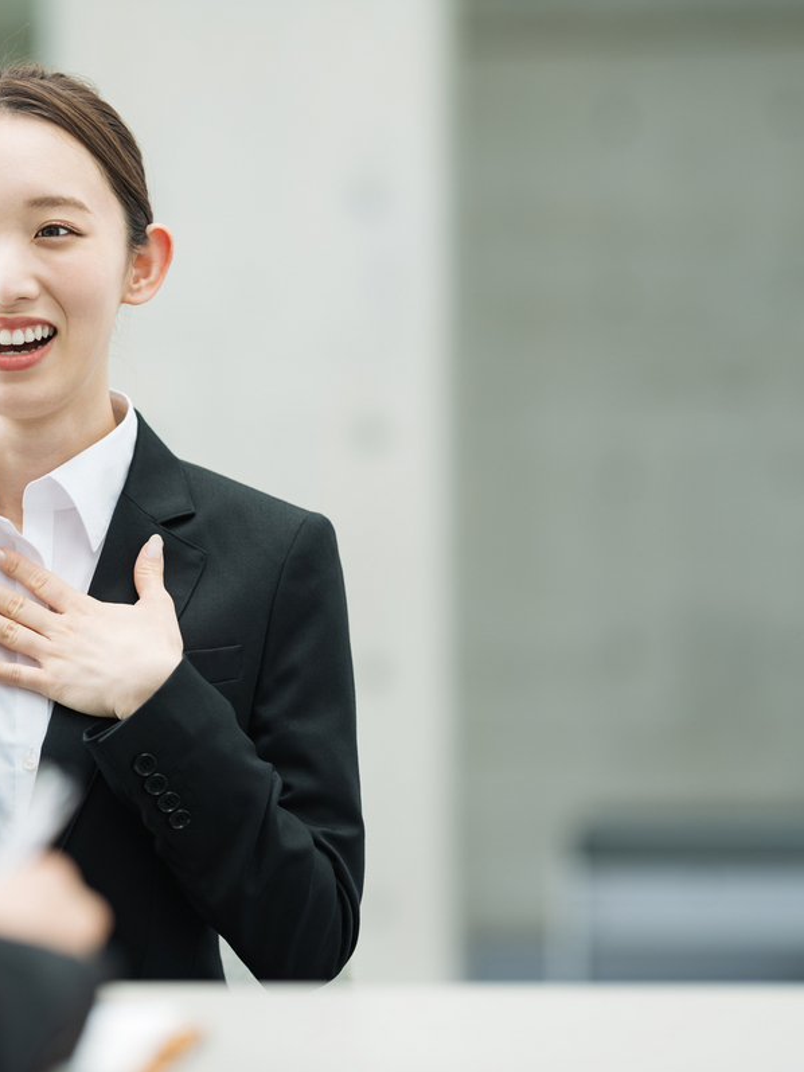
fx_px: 4706
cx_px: 40
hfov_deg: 9.7
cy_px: 535
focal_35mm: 152
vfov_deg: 13.0
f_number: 2
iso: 100
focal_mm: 105
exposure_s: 1/200
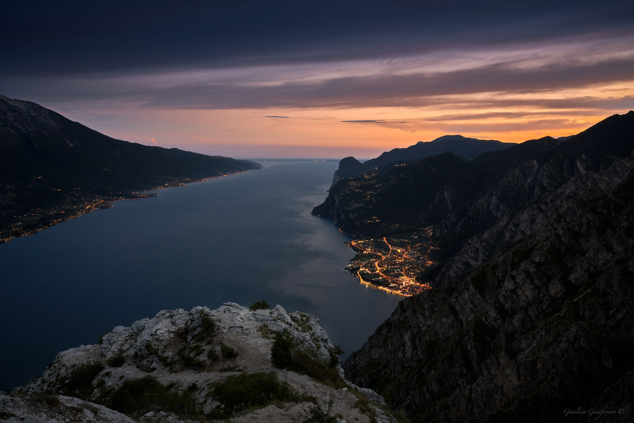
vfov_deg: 46.4
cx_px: 317
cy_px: 212
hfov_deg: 65.5
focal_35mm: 28
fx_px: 493
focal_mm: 28
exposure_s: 10
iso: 100
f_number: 16
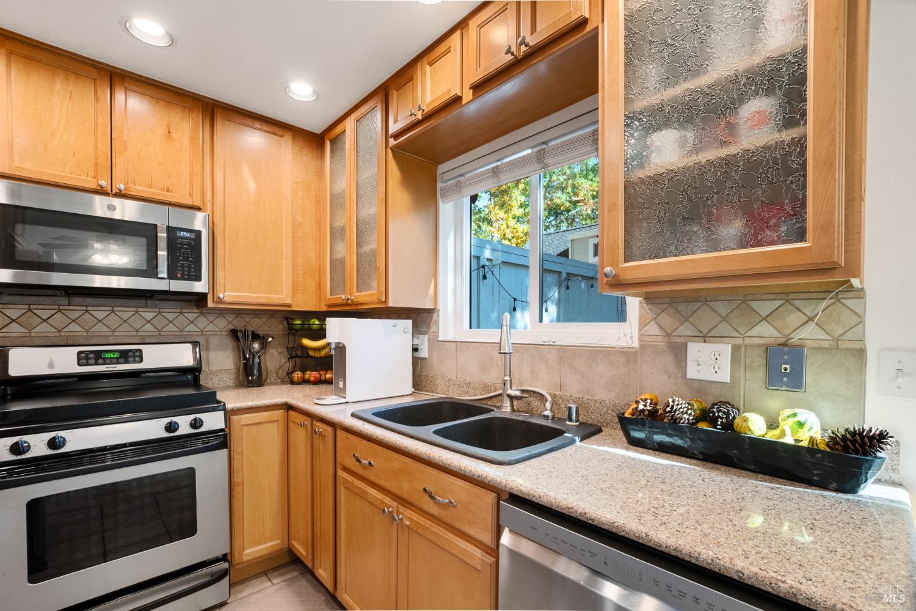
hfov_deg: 100.4
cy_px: 306
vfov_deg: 77.3
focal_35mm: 15
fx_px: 382
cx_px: 458
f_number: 8
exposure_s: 1/4
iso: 250
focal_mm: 10
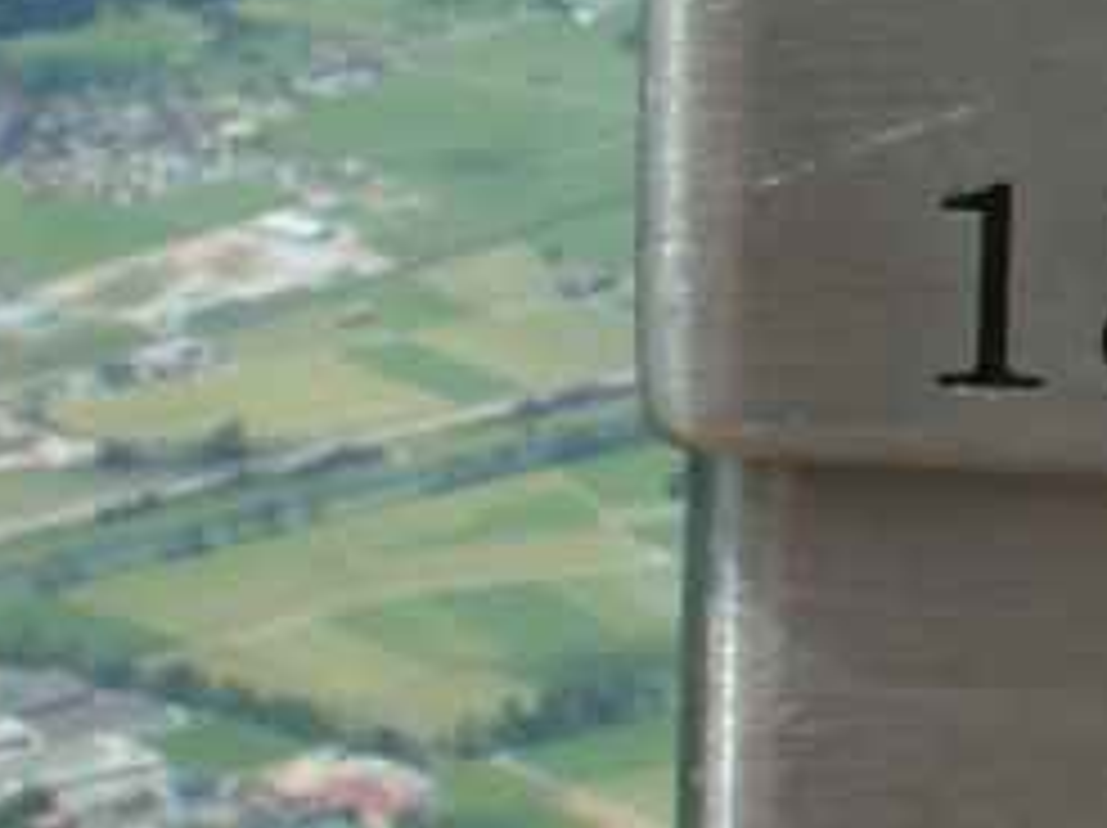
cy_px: -104
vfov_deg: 6.7
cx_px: 2110
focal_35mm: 221
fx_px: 7061
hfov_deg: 8.6
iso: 50
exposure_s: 1/160
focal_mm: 8.78
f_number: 7.1
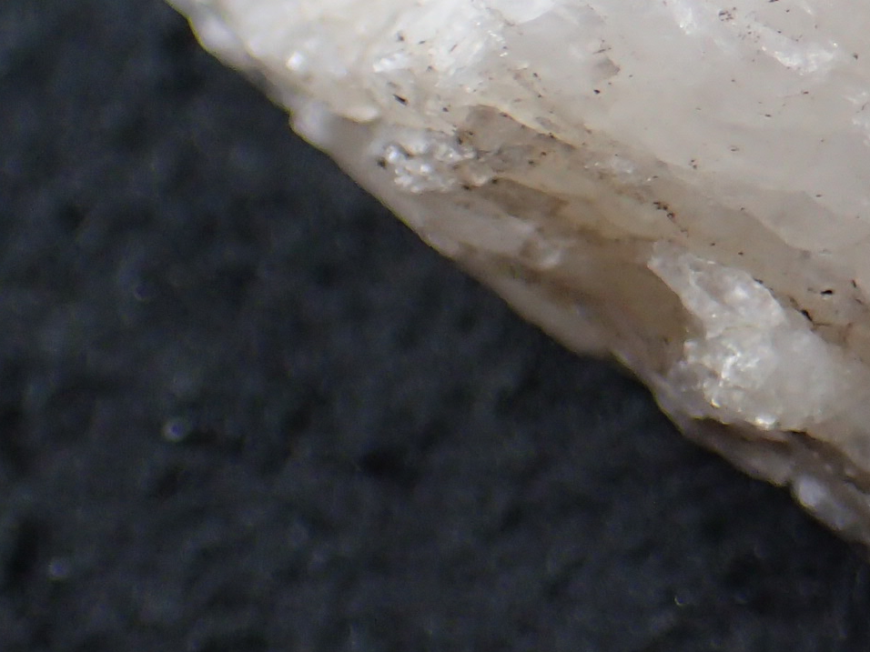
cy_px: -95
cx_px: 1211
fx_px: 3619
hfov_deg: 13.1
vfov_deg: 10.2
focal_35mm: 144
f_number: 2.9
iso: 200
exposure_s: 1/160
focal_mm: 7.86
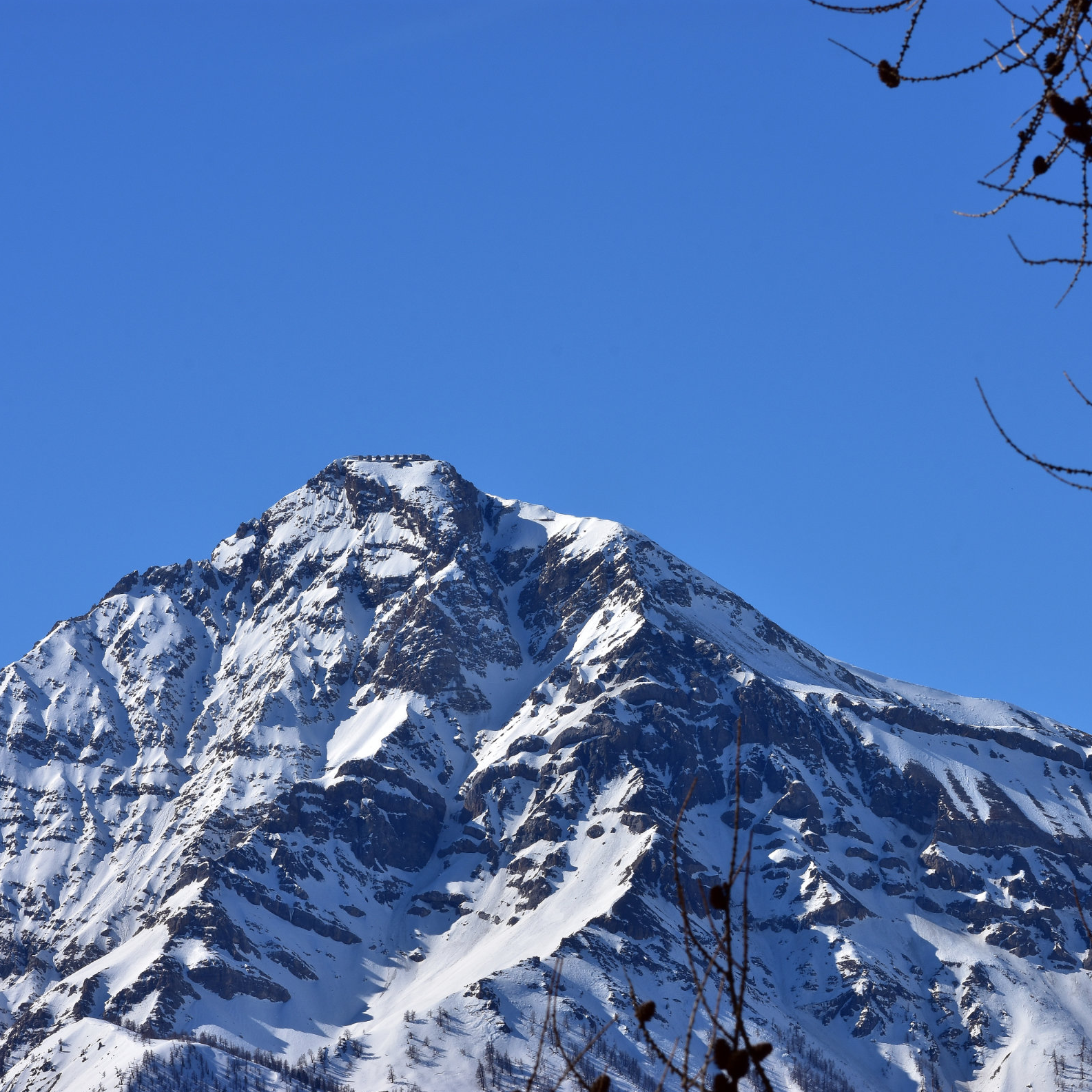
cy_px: 550
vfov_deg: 9.1
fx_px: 6888
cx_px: 643
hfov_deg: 9.1
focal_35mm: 193
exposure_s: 1/160
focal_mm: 100
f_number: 16
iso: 100
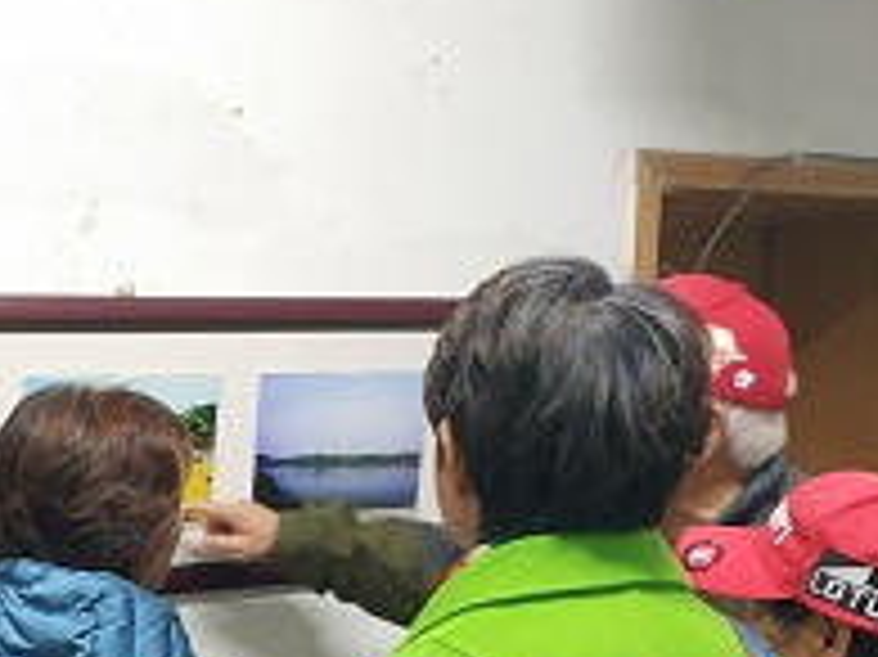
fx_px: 2079
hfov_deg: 23.0
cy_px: 776
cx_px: 36
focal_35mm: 82
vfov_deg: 17.2
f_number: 2
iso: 808
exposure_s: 1/17
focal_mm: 4.5
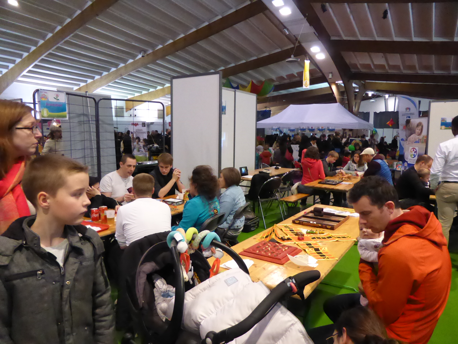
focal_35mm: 25
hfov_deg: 69.4
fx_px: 331
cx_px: 229
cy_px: 172
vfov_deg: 54.9
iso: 1600
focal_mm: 4.3
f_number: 3.3
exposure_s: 1/80
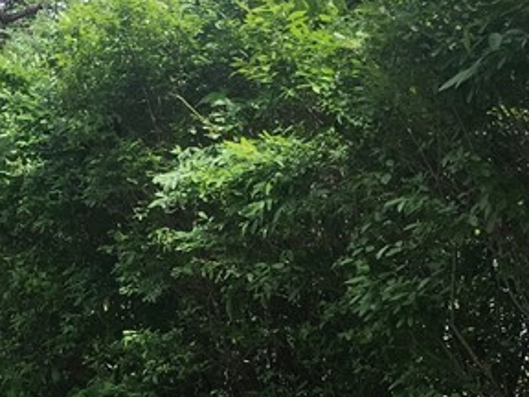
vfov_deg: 14.2
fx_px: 1574
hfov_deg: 16.7
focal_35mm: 103
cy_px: 353
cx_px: -336
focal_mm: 4.15
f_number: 2.2
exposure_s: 1/270
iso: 25
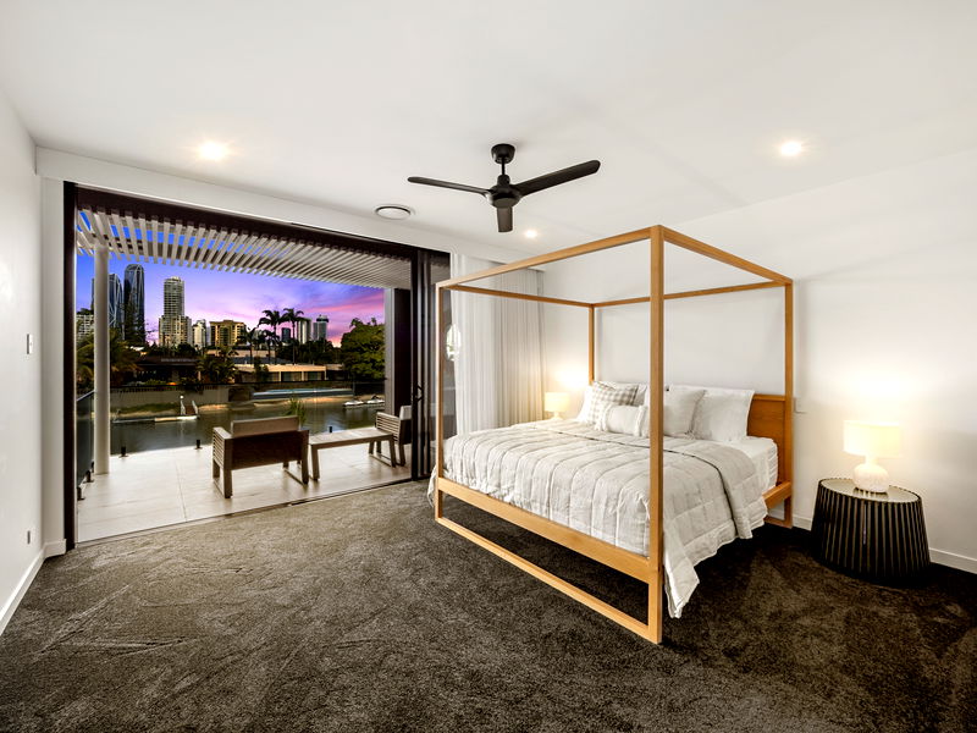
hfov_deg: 102.1
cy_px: 366
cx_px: 488
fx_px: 395
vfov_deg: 85.7
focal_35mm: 14
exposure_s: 1/5
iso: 200
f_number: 11
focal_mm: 7
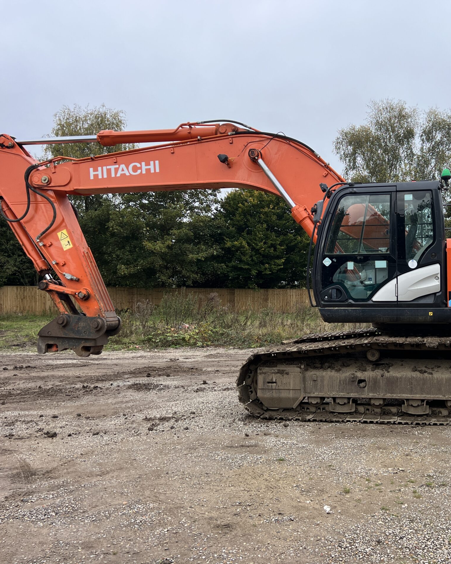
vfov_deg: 52.8
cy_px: 283
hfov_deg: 42.0
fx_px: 567
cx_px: 342
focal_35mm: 34
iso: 50
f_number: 1.5
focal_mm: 5.7
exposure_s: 1/924
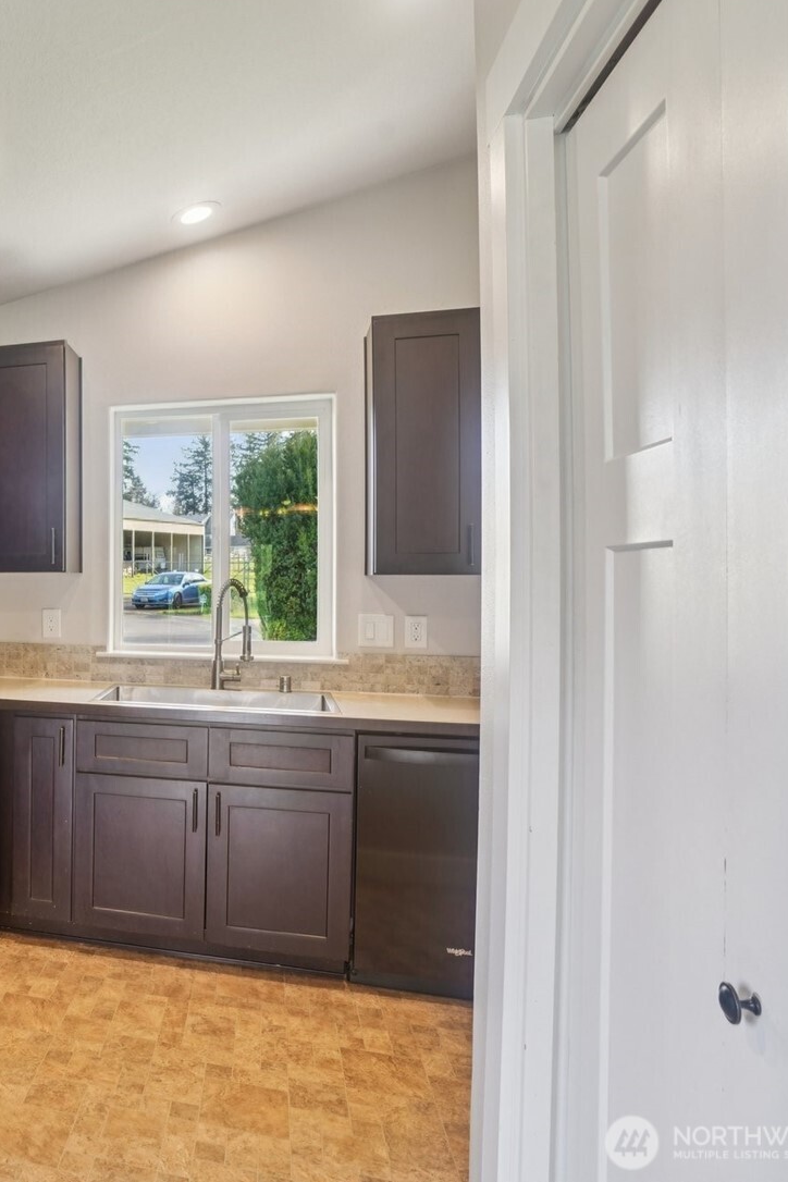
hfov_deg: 42.0
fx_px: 821
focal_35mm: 25
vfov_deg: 71.5
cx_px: -54
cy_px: 569
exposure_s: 1/8
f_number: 8
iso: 400
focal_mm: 16
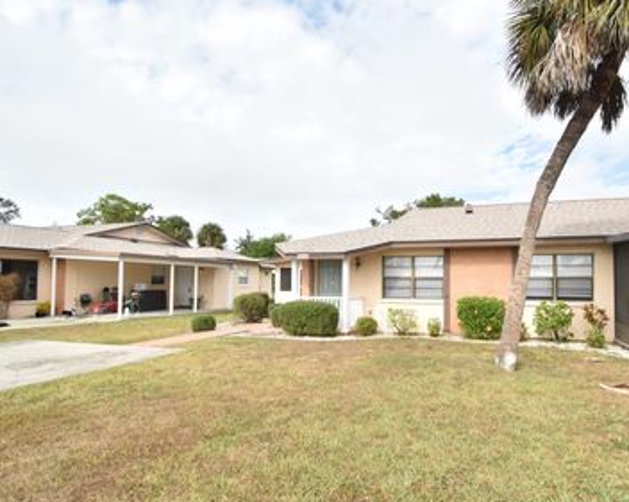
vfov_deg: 68.0
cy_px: 267
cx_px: 390
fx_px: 372
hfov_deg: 79.1
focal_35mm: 20
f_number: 3.5
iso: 800
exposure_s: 1/4000
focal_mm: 10
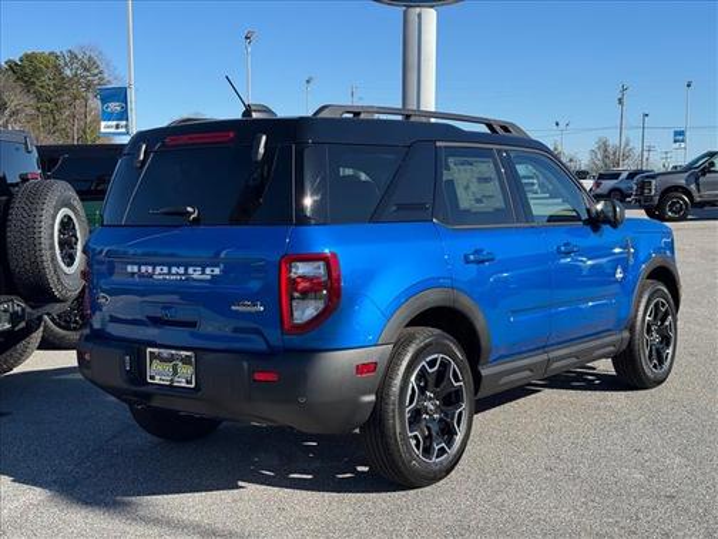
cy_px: 270
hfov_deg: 39.7
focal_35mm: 48
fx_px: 996
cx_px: 359
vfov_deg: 30.3
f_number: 1.78
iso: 64
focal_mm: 6.76
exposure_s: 1/3096
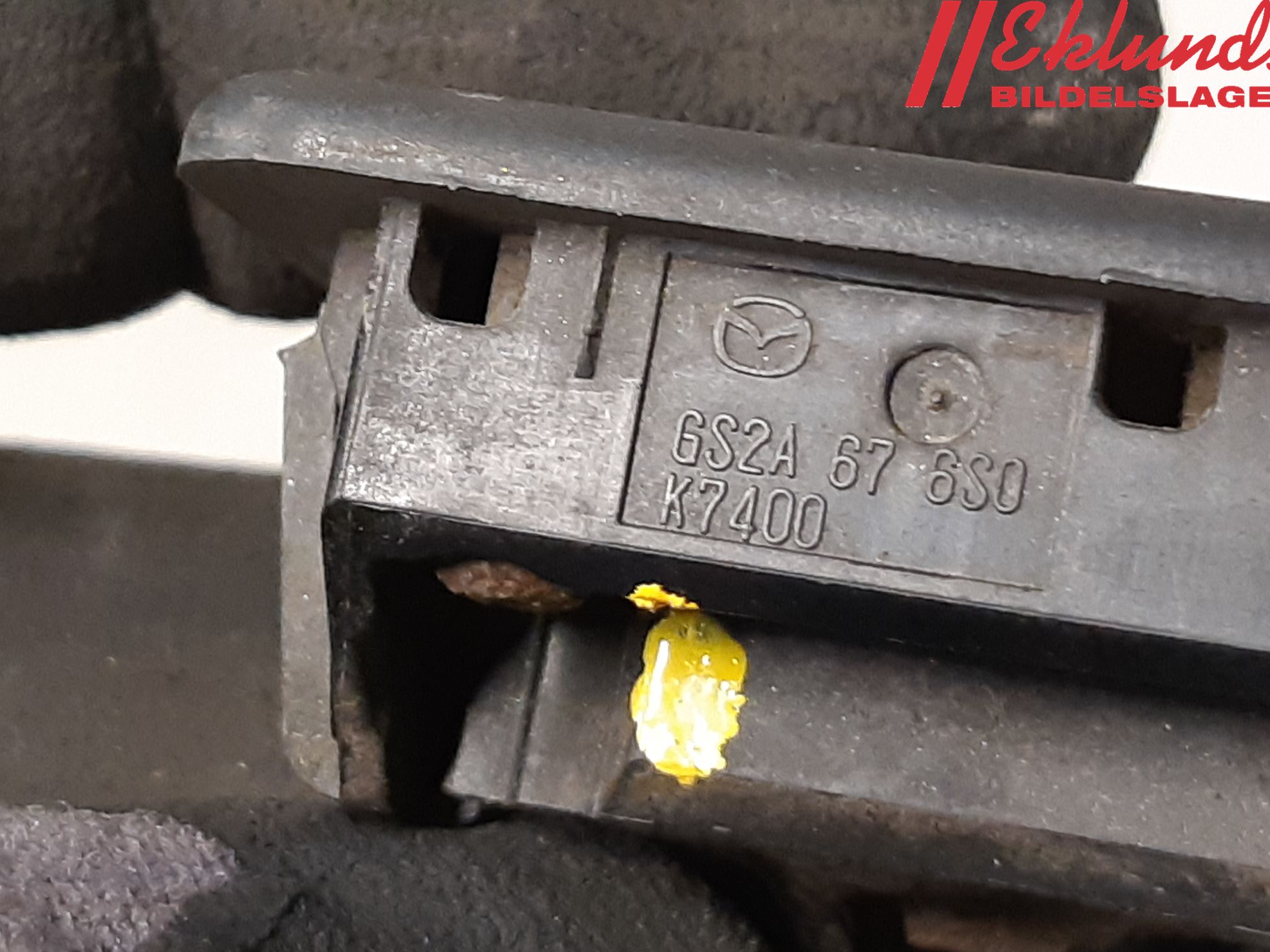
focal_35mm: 27
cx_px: 641
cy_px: 492
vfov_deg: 51.3
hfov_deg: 65.3
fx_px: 991
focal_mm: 3.93
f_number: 1.7
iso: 200
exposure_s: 1/33
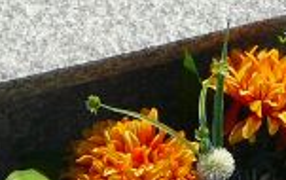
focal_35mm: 157
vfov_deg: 8.0
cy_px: -184
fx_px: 1226
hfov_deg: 13.3
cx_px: 76
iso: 80
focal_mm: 5.2
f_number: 5
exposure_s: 1/400
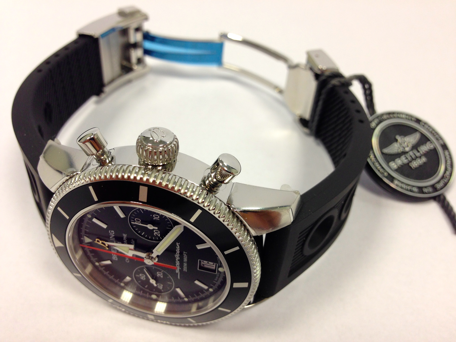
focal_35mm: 33
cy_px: 171
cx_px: 228
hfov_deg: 55.4
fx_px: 435
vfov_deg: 42.9
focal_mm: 4.12
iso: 64
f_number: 2.4
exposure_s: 1/33
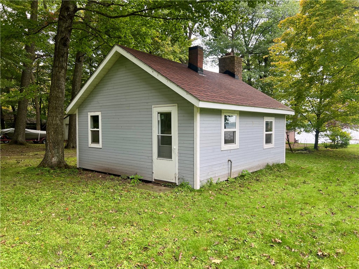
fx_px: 270
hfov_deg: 67.3
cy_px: 134
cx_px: 180
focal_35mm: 26
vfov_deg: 53.1
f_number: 1.5
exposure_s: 1/452
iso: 50
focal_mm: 5.7
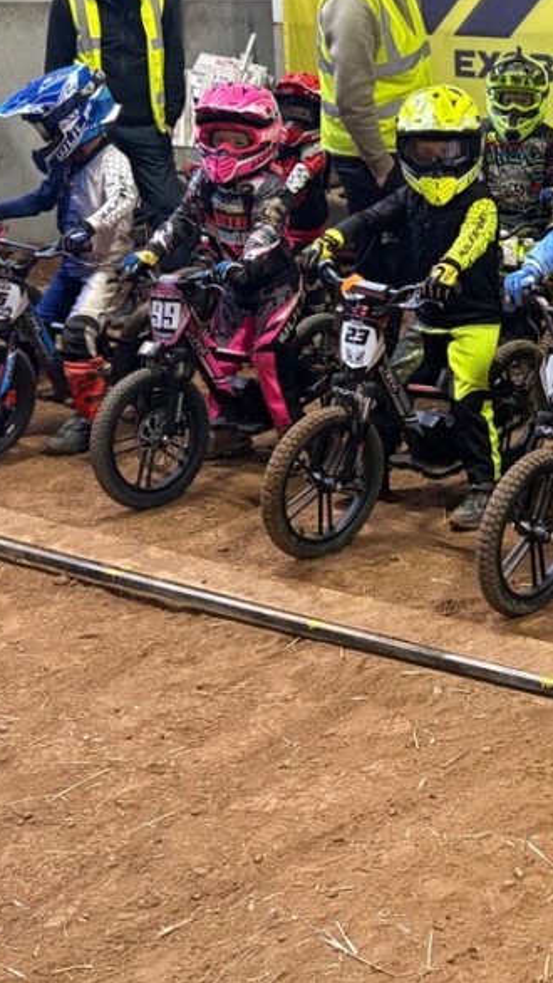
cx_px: 620
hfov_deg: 19.8
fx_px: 1511
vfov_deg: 35.2
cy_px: 240
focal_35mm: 58
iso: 320
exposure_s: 1/60
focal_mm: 5.96
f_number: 1.6
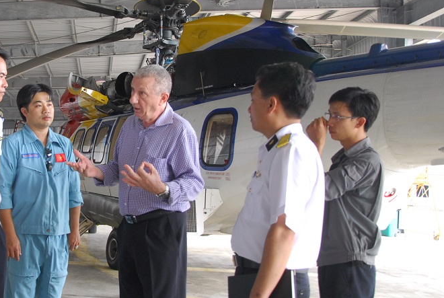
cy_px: 121
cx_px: 108
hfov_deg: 40.0
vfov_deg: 28.3
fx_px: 590
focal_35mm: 48
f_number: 4.5
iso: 320
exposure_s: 1/80
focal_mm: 21
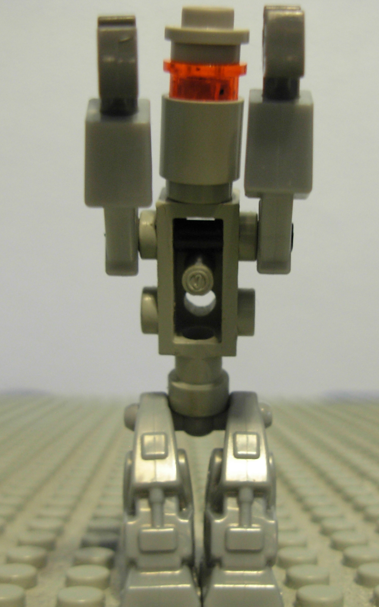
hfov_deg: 24.0
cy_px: 303
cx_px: 218
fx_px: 892
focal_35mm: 54
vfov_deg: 37.5
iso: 137
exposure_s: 1/4
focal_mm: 6.3
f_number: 2.9
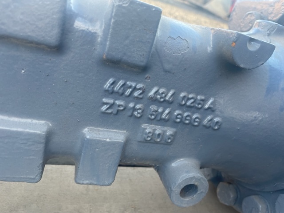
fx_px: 213
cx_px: 142
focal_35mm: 26
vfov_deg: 53.1
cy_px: 106
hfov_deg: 67.3
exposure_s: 1/121
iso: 40
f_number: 1.6
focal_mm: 4.2
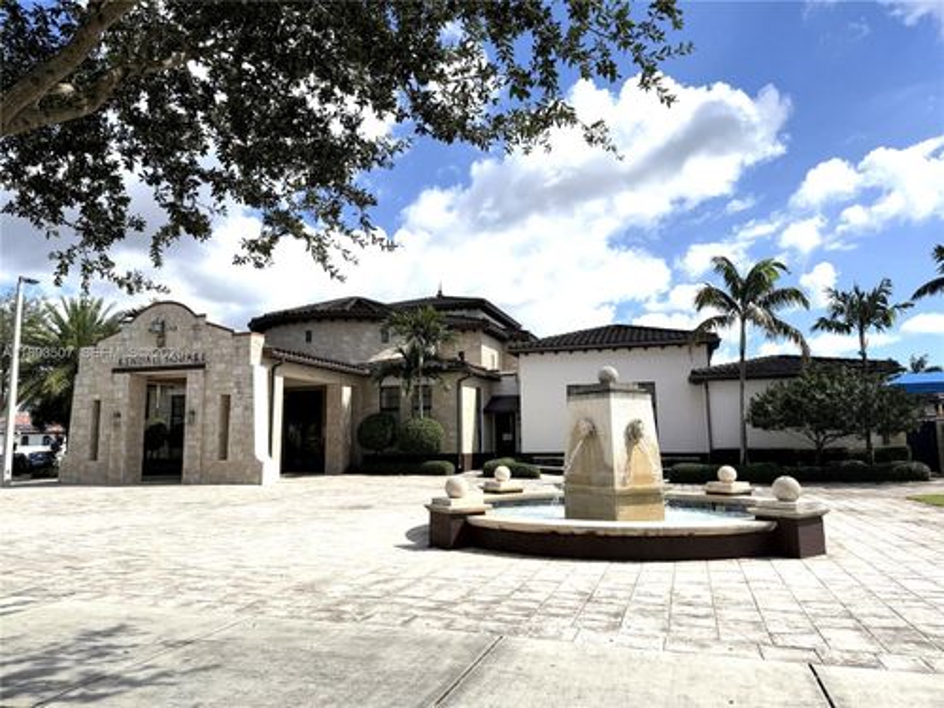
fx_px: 654
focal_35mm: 24
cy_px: 354
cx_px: 472
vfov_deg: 56.8
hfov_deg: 71.6
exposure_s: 1/8130
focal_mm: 6.76
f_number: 1.78
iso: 80
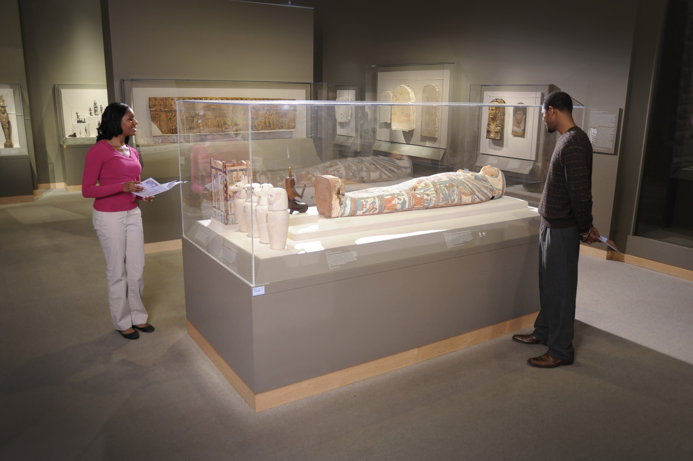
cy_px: 230
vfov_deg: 43.6
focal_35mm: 30
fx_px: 577
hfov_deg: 62.0
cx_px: 346
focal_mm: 30
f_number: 4.5
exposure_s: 1/15
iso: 2000
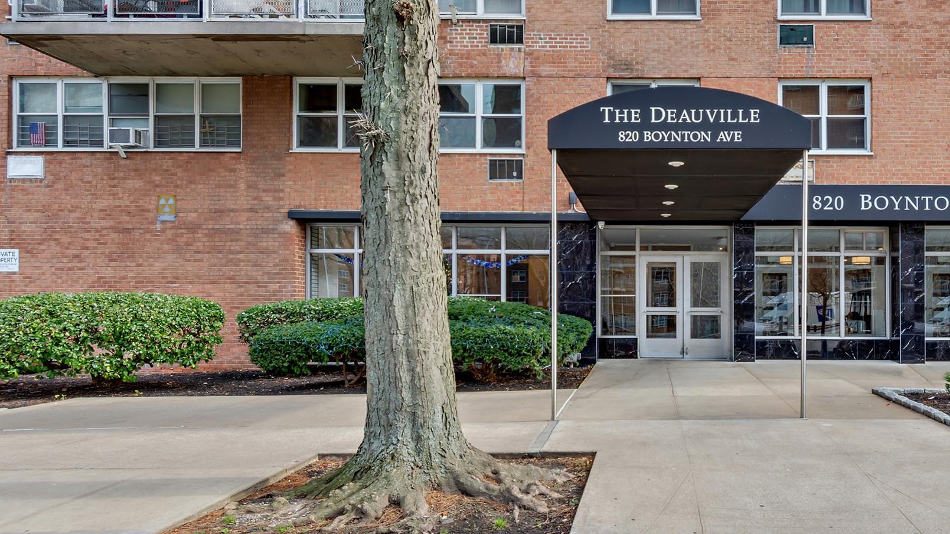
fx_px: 605
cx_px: 584
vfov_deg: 47.6
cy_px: 243
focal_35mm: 24
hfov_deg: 75.2
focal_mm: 12
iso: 100
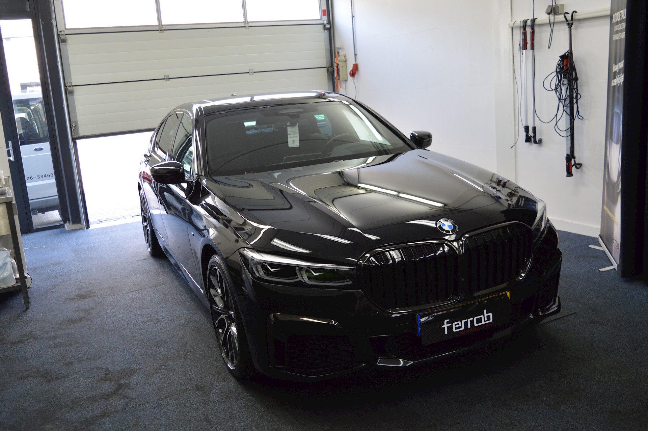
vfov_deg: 38.3
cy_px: 216
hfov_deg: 55.1
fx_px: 621
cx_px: 324
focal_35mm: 34
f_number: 4
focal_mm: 23
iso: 400
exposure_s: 1/60
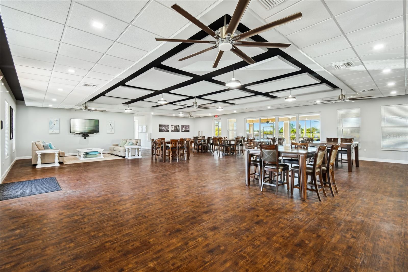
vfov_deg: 77.3
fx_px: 170
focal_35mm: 15
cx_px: 204
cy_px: 136
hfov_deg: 100.4
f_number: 7.1
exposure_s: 1/4
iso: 100
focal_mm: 10
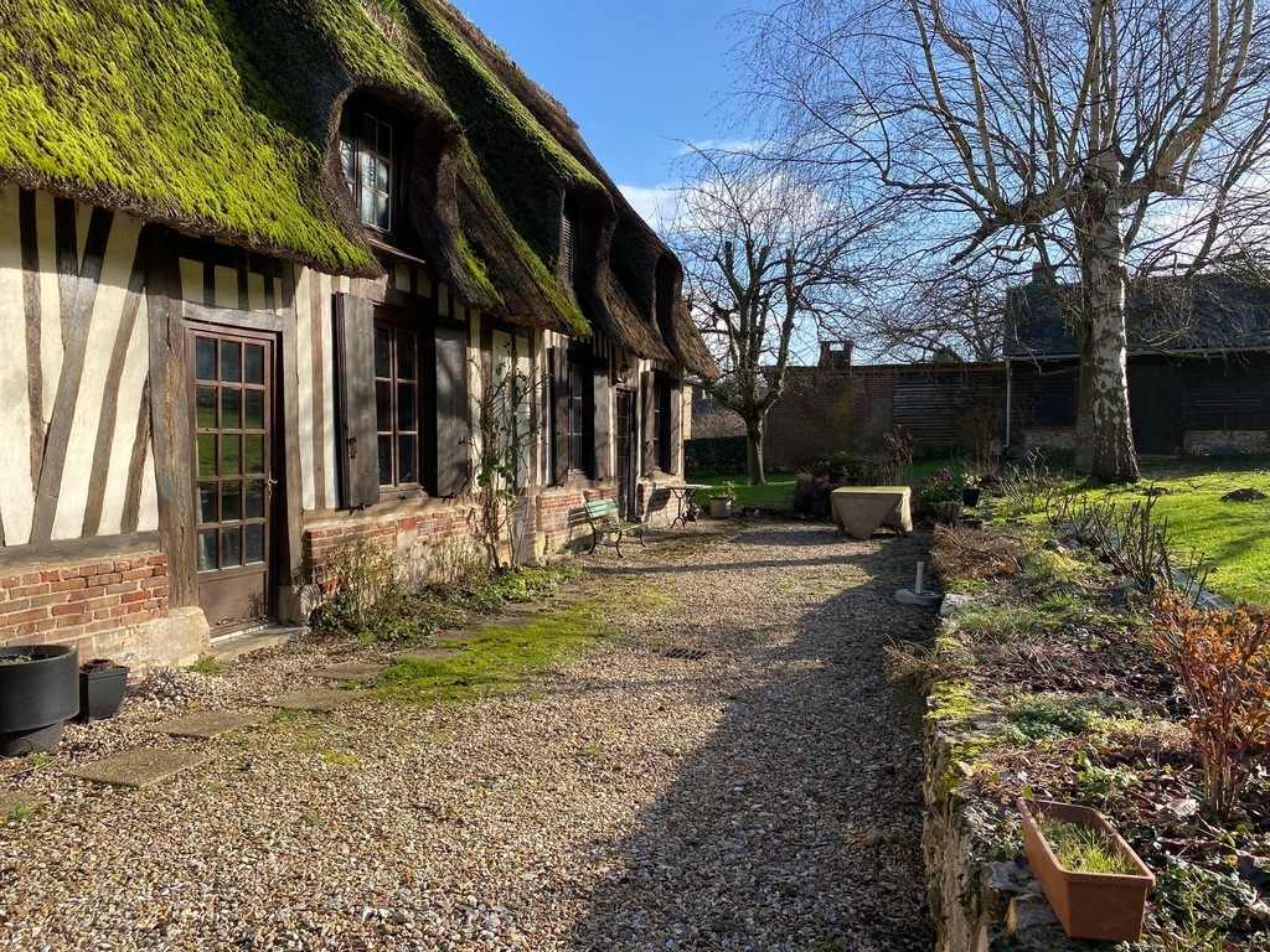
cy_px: 476
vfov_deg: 53.1
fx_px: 954
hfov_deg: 67.3
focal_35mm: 26
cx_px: 635
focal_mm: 4.25
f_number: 1.8
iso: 32
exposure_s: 1/1364
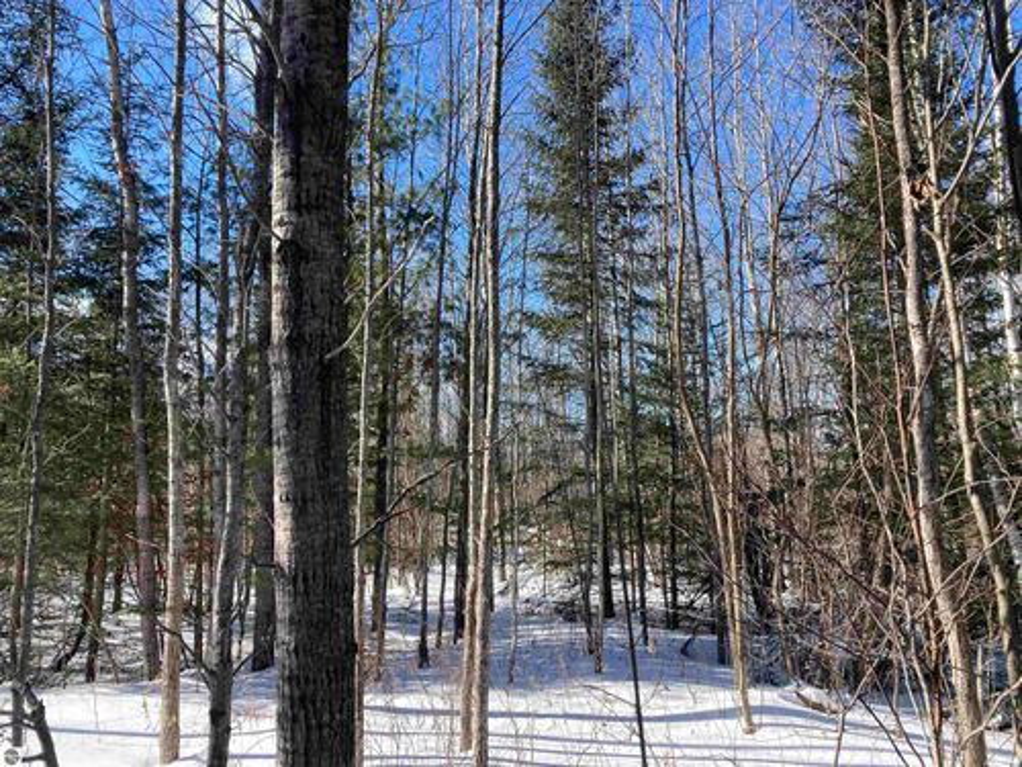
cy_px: 384
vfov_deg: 49.7
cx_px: 511
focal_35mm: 28
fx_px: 827
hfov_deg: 63.4
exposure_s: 1/762
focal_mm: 3.99
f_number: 1.8
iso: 20
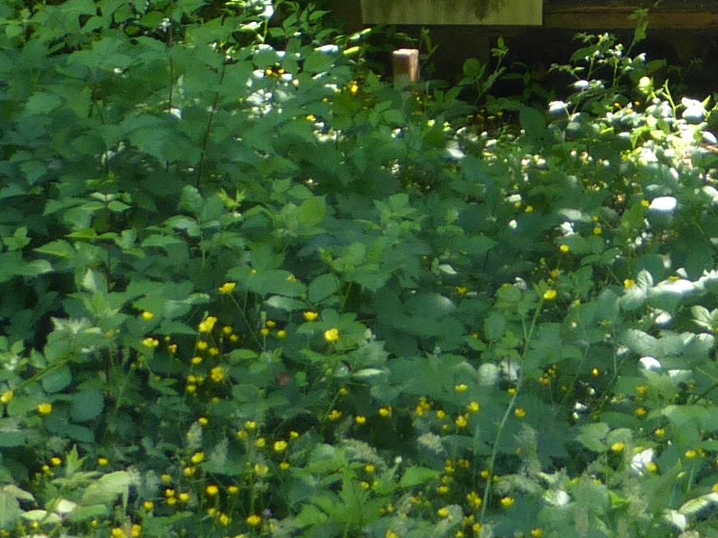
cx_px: 650
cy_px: -252
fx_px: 2613
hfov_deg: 15.5
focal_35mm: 126
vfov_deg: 11.3
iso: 100
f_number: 3.3
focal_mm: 4.3
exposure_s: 1/80
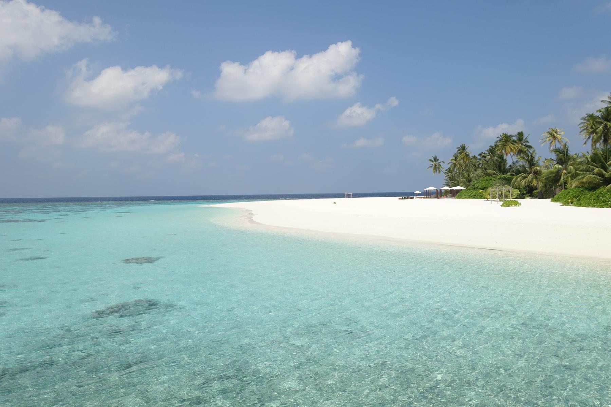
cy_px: 204
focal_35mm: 24
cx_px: 306
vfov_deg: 53.1
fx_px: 407
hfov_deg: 73.7
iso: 160
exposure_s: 1/250
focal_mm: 8.8
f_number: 4
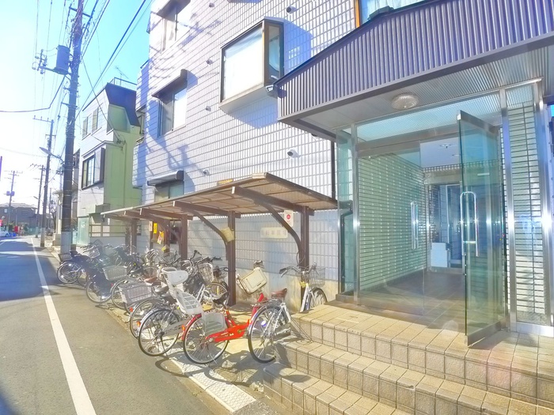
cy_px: 208
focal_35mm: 24
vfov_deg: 56.8
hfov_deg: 71.6
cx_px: 277
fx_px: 384
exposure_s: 1/500
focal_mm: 5.1
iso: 400
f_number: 4
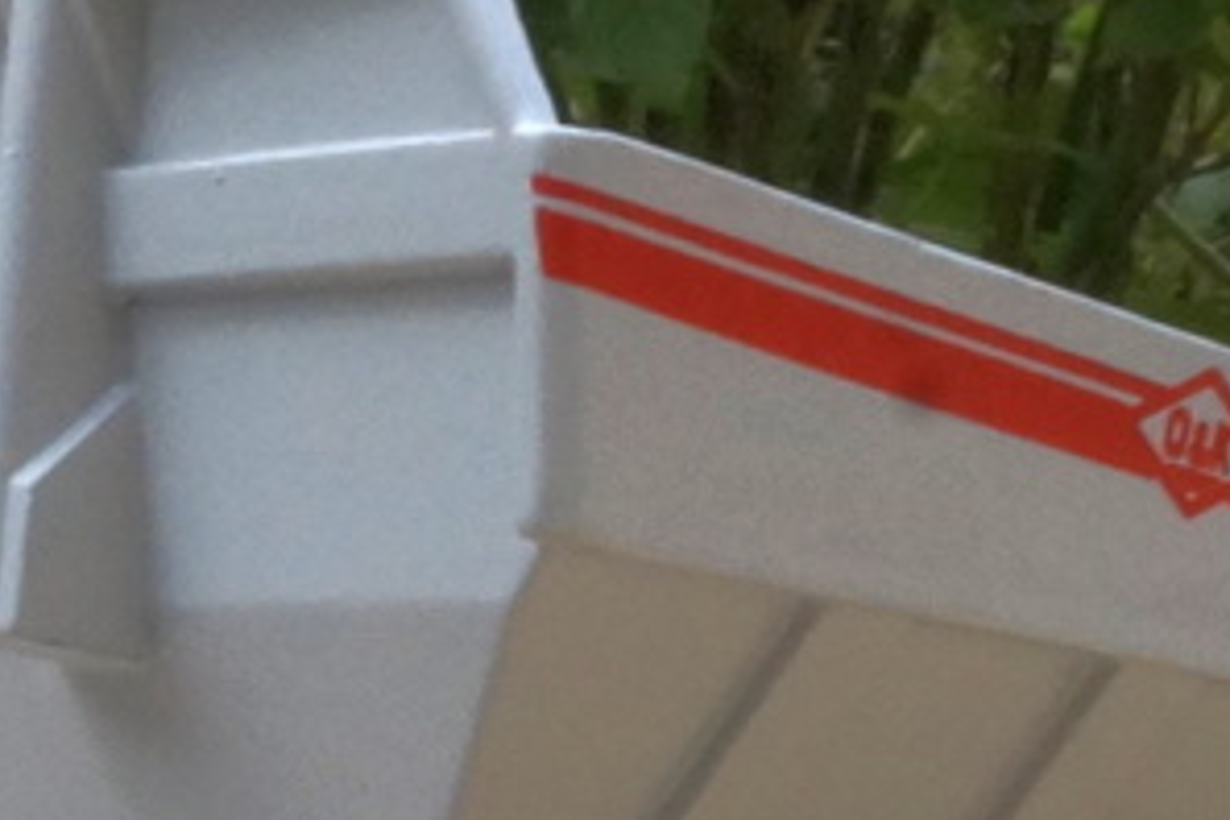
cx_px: -145
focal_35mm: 202
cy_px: 1418
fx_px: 6901
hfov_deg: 10.1
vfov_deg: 6.7
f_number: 22
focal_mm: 20
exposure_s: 1/60
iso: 500
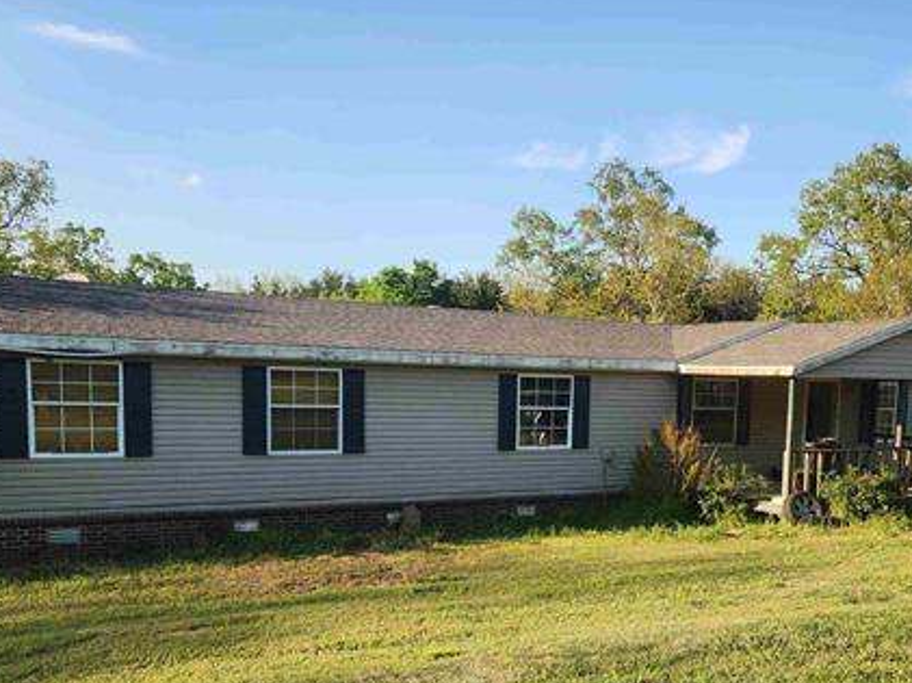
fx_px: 921
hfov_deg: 52.4
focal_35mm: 35
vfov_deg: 39.8
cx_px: 539
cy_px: 490
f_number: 1.8
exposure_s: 1/675
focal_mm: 5.4
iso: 20
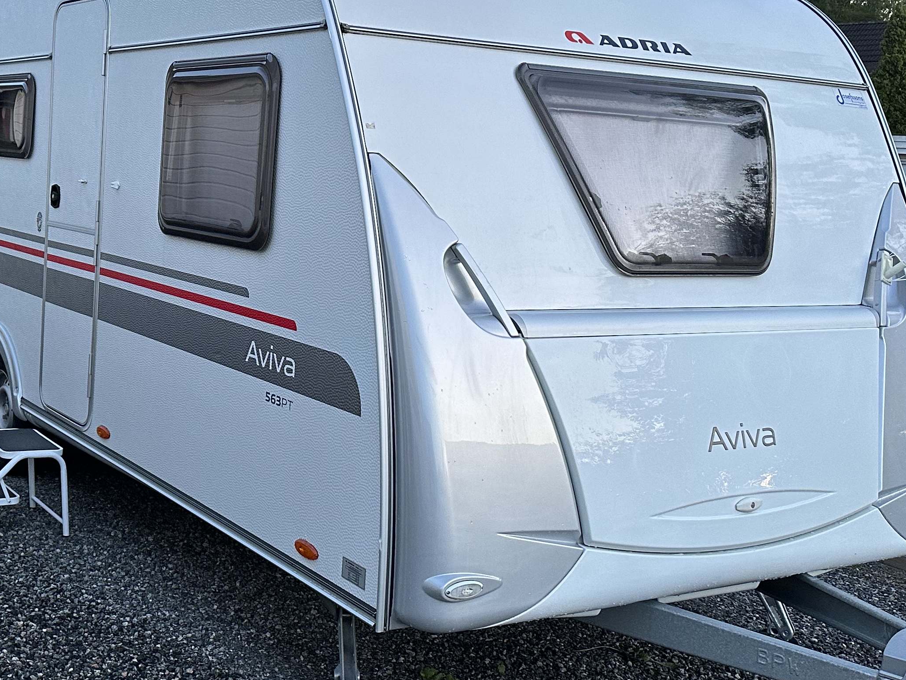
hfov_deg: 39.4
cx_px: 229
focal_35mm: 47
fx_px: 1230
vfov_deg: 30.8
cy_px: 270
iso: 250
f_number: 1.78
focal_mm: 6.86
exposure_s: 1/76
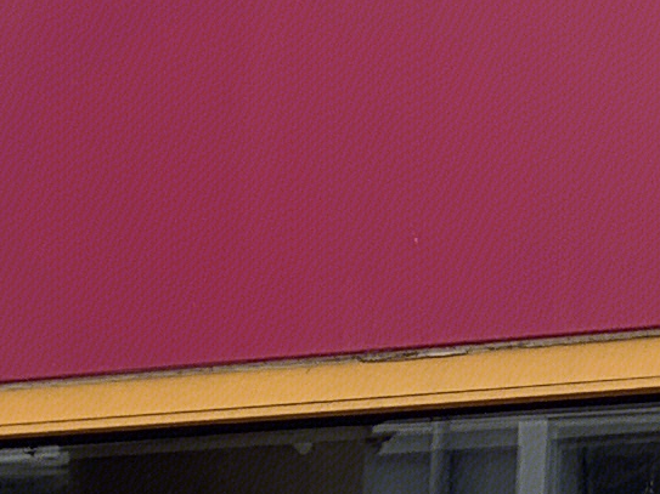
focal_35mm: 193
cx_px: 564
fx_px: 3679
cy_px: 385
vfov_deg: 7.7
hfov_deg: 10.2
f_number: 1.8
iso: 25
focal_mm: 4.25
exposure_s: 1/495
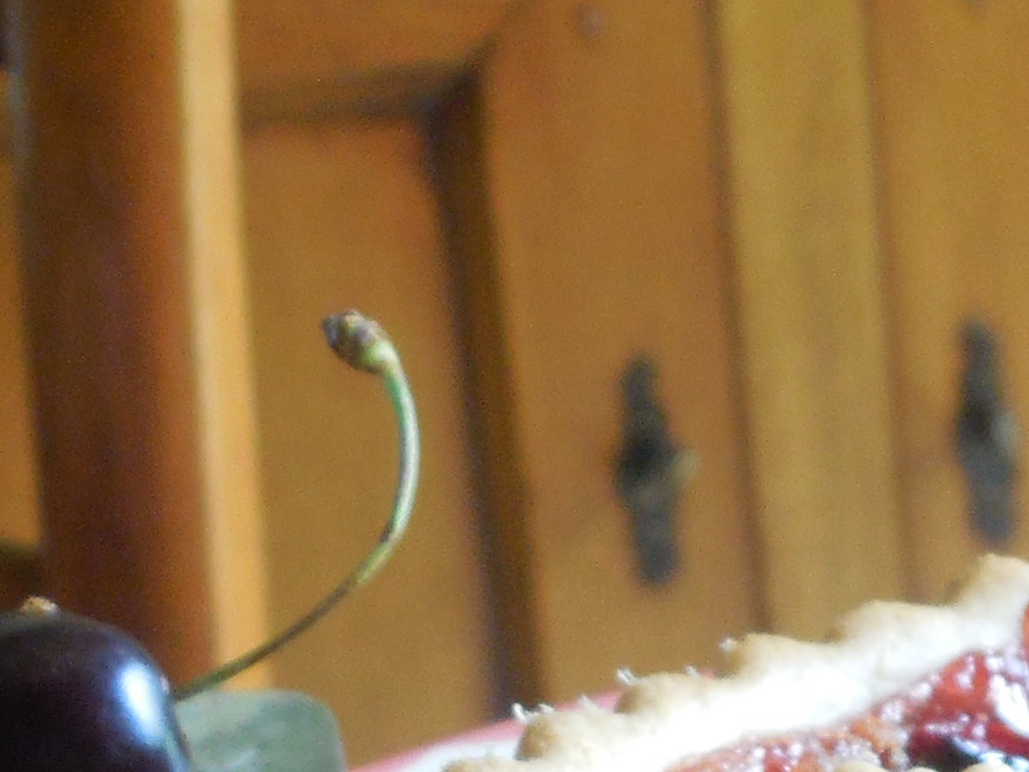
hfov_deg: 12.9
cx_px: 1300
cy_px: 1158
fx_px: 4401
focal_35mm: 148
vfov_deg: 9.7
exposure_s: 1/30
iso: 280
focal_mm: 7.1
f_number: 3.6
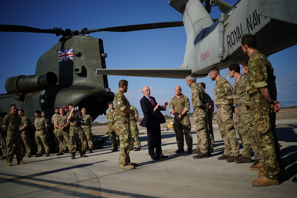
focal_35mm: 35
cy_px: 99
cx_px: 148
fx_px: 289
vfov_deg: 37.9
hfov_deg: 54.4
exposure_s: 1/10000
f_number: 1.8
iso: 100
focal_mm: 35
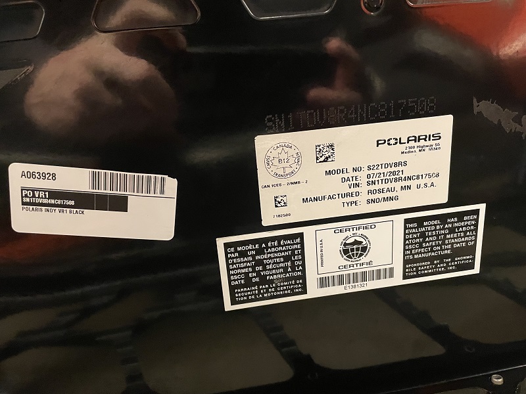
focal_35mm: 26
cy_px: 197
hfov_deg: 67.3
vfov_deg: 53.1
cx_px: 263
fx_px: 395
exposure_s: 1/30
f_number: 1.6
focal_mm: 4.2
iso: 640
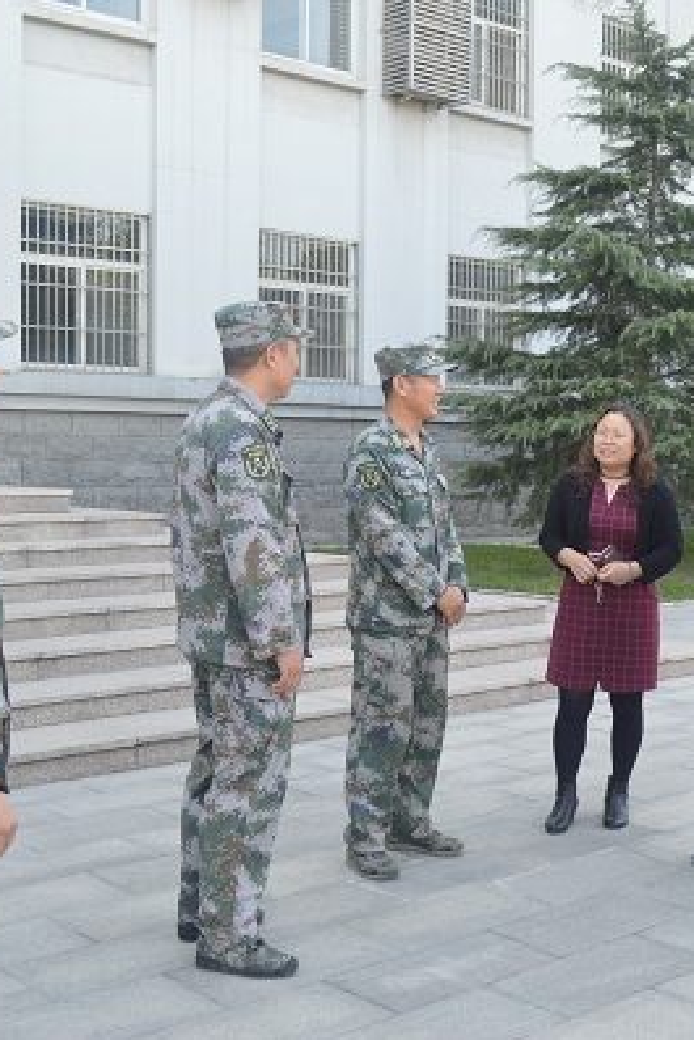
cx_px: 500
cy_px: 521
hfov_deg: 26.7
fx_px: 1444
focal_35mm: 50
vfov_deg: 39.6
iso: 320
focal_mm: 22
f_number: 5.6
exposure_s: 1/125
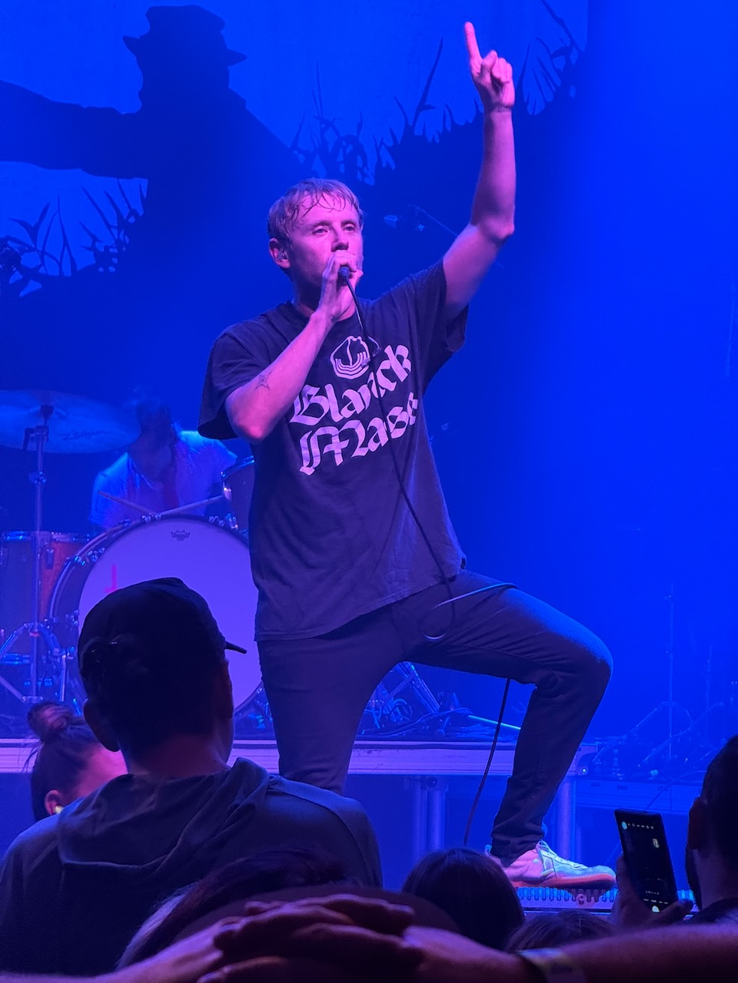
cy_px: 492
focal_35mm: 120
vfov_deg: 16.4
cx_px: 369
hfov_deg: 12.3
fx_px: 3411
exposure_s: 1/55
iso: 640
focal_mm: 15.66
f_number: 2.8
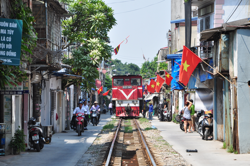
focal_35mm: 158
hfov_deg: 13.1
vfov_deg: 8.7
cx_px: 125
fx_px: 1092
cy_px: 83
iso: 320
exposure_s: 1/200
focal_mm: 105
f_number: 14
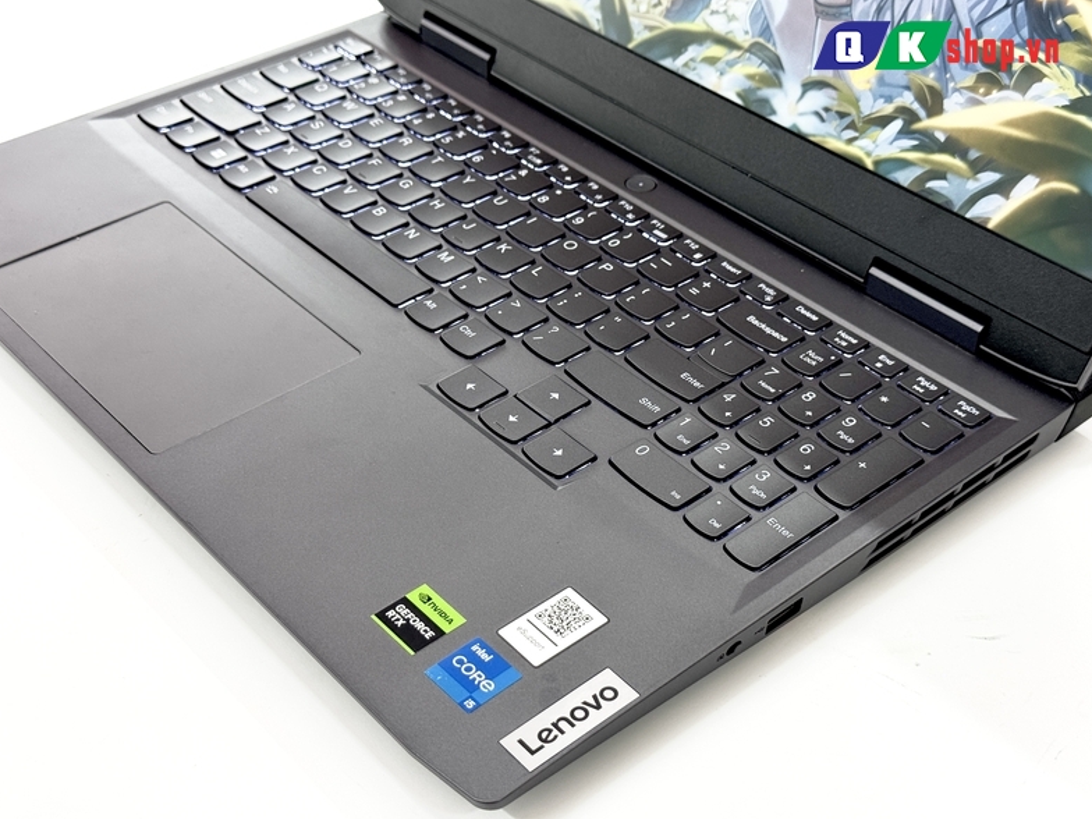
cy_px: 415
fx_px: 1546
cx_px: 547
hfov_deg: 38.9
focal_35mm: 49
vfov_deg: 29.7
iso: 100
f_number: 1.78
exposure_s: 1/100
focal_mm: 6.76
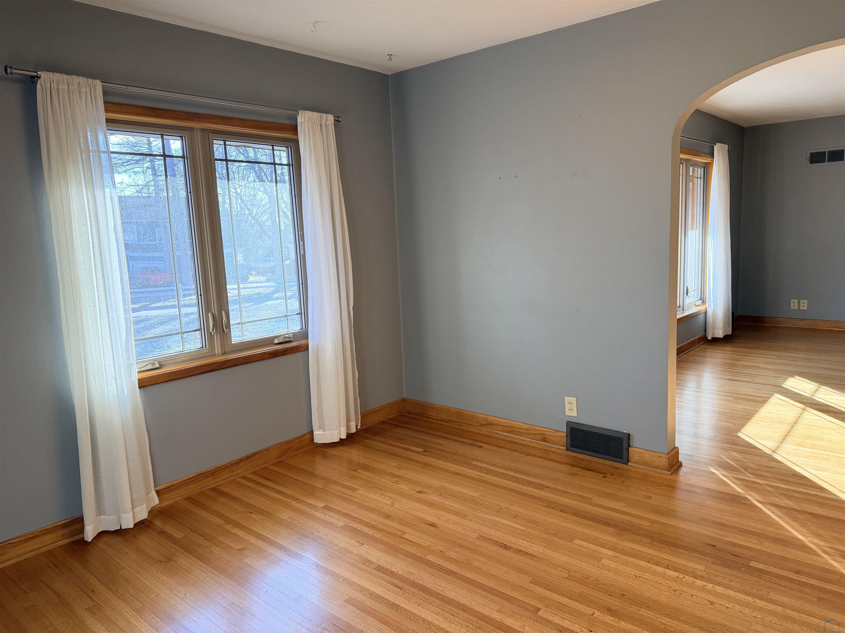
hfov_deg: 71.6
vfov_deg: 56.8
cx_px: 422
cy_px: 316
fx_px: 586
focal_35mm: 24
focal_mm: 6.76
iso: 200
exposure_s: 1/150
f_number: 1.78
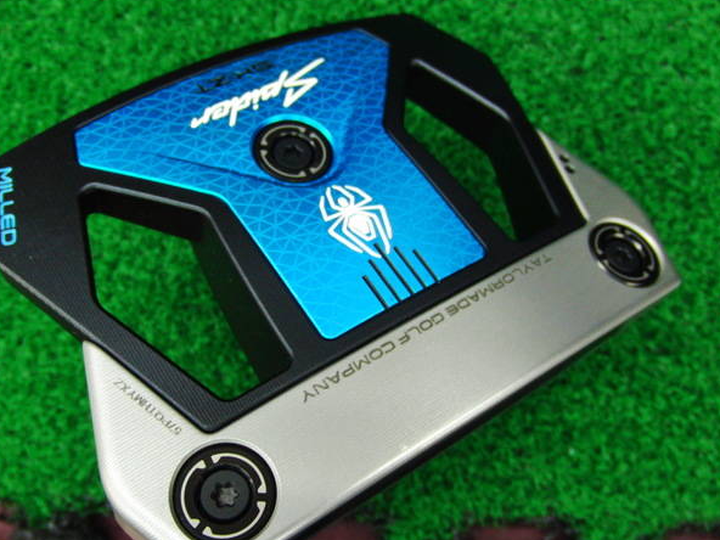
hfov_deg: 46.8
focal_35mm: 40
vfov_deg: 36.0
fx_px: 832
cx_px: 337
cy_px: 283
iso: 400
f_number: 3.6
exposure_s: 1/40
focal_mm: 6.42
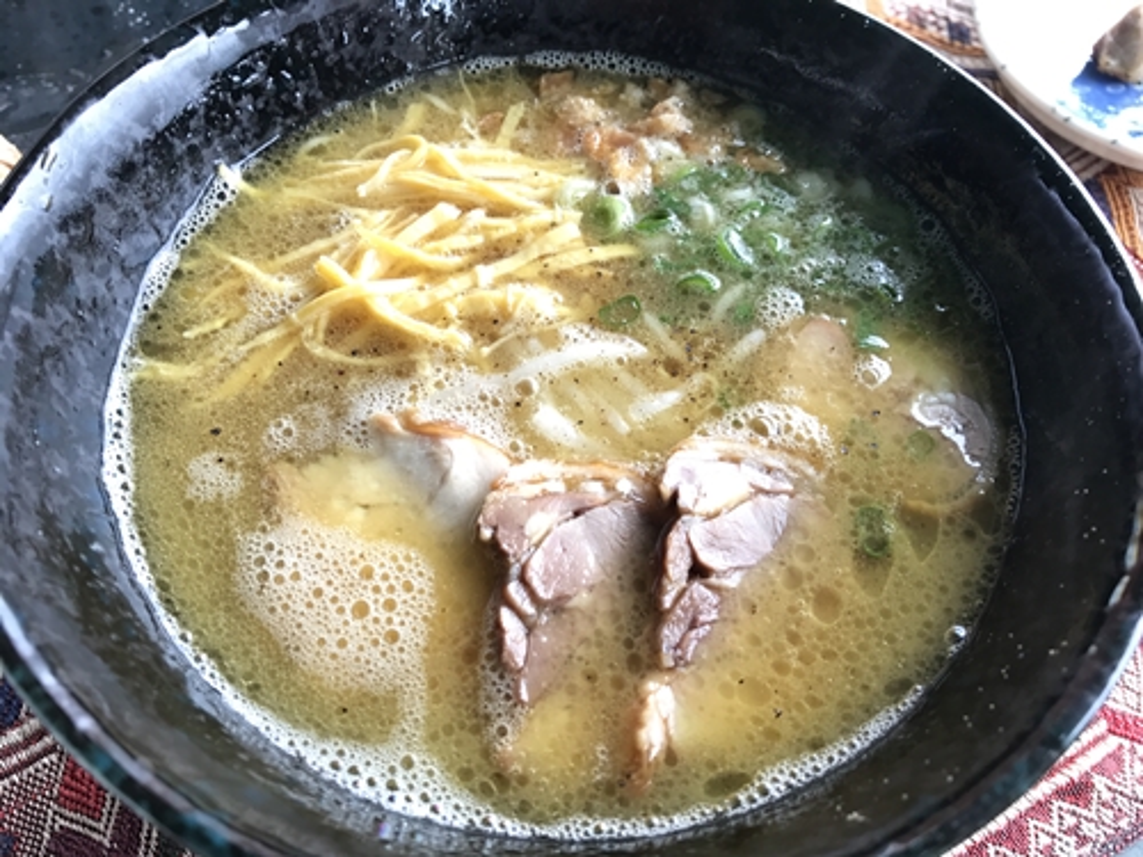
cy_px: 428
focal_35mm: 28
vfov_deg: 49.7
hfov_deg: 63.4
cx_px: 572
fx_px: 925
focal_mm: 3.99
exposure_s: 1/60
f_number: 1.8
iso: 25
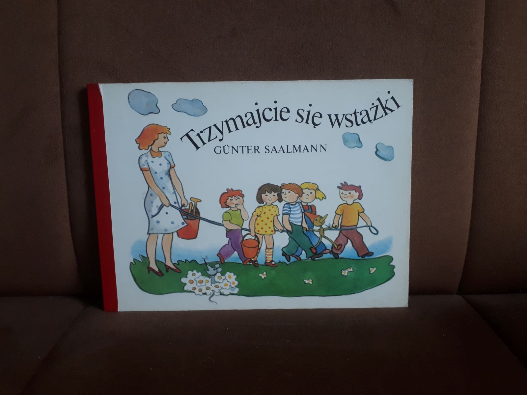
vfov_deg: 51.4
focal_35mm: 27
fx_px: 411
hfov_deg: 65.3
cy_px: 198
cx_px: 264
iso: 100
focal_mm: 3.6
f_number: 1.9
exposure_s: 1/30
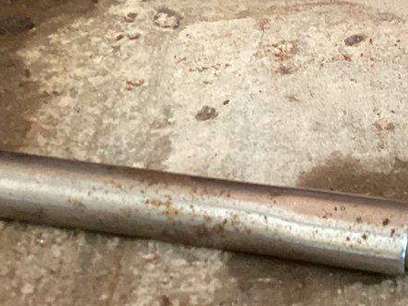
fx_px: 1237
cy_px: -77
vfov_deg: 13.6
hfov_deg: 18.0
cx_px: 460
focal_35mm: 105
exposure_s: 1/50
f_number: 2.4
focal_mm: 3.3
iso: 250
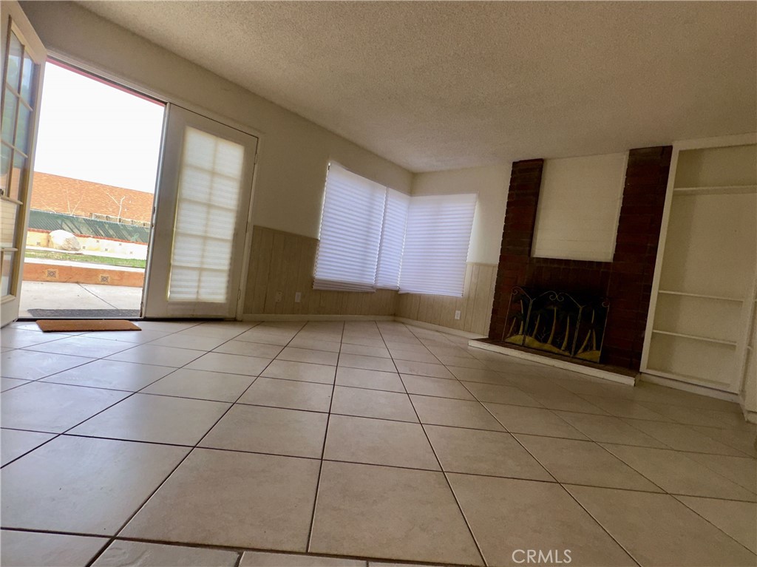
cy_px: 284
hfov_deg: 102.1
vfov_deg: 85.6
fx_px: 306
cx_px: 378
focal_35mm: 14
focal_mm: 2.22
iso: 40
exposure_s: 1/122
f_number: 2.2
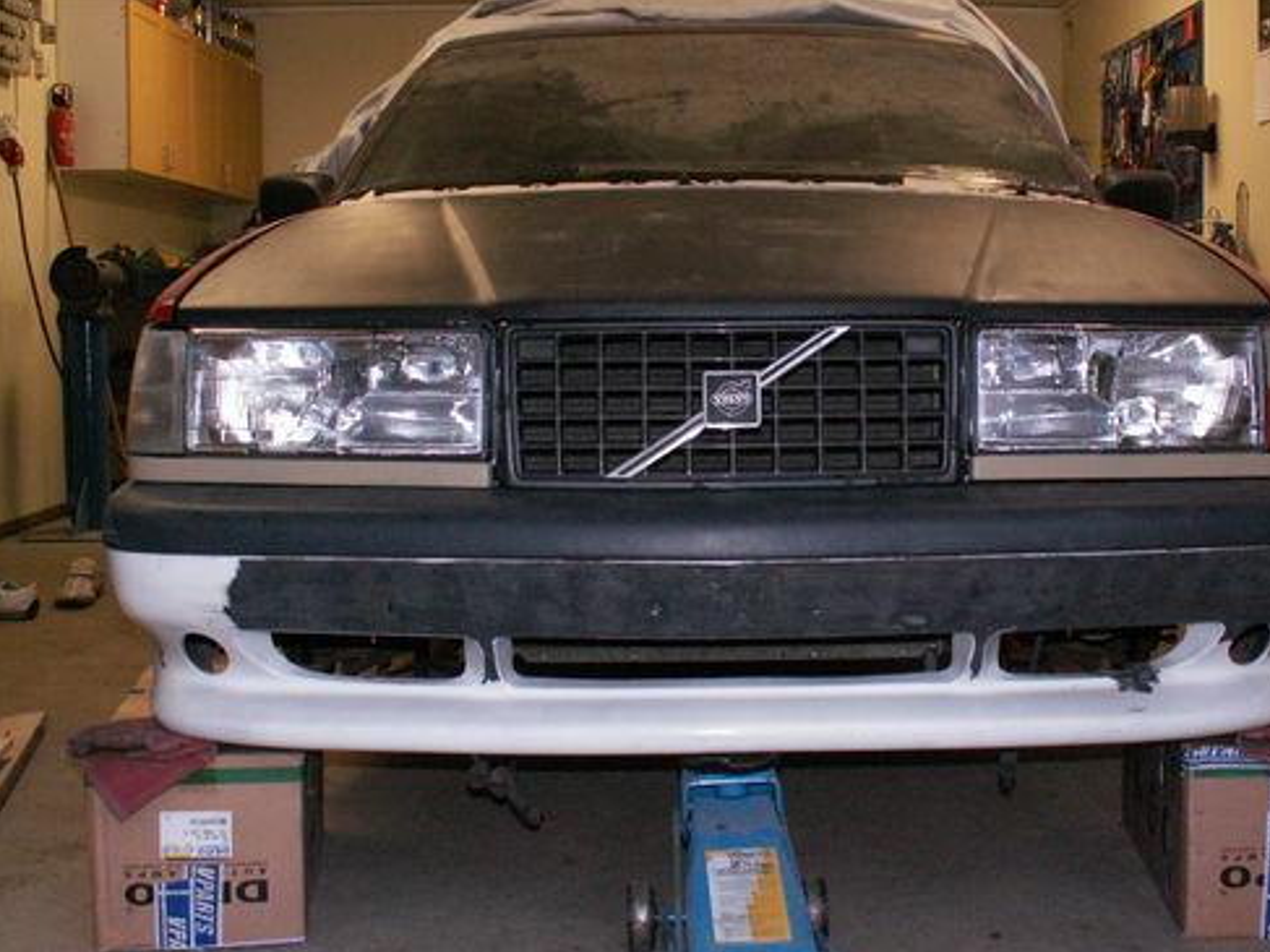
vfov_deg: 31.5
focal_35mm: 46
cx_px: 788
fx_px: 1687
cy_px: 456
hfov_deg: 41.0
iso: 160
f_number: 2.8
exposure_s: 1/40
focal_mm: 5.86
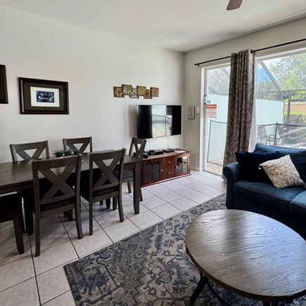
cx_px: 181
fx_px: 200
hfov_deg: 74.2
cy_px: 129
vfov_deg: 74.3
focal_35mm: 20
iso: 80
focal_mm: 2.22
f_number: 2.2
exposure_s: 1/120
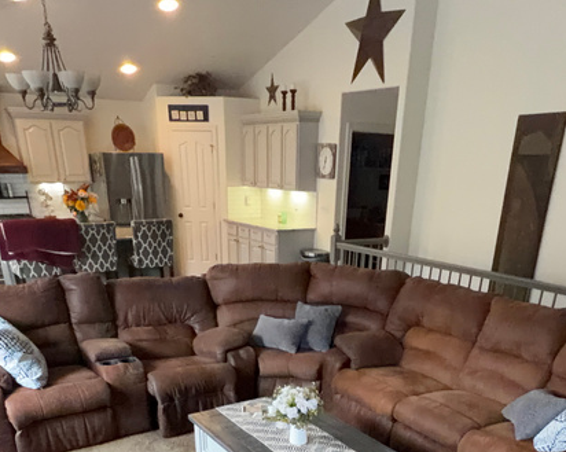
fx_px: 569
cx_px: 287
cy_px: 484
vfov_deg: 37.2
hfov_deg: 52.9
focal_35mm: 34
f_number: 2.2
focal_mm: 2.22
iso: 500
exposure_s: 1/100
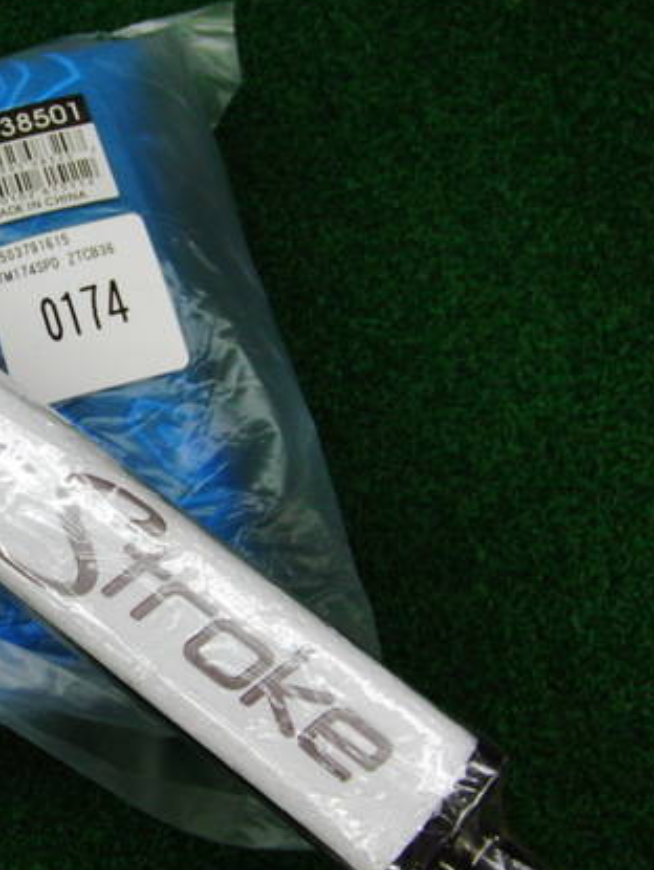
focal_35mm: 57
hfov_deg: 24.5
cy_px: 392
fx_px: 1434
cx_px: -4
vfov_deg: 33.7
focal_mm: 6.42
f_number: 3.6
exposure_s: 1/80
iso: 160
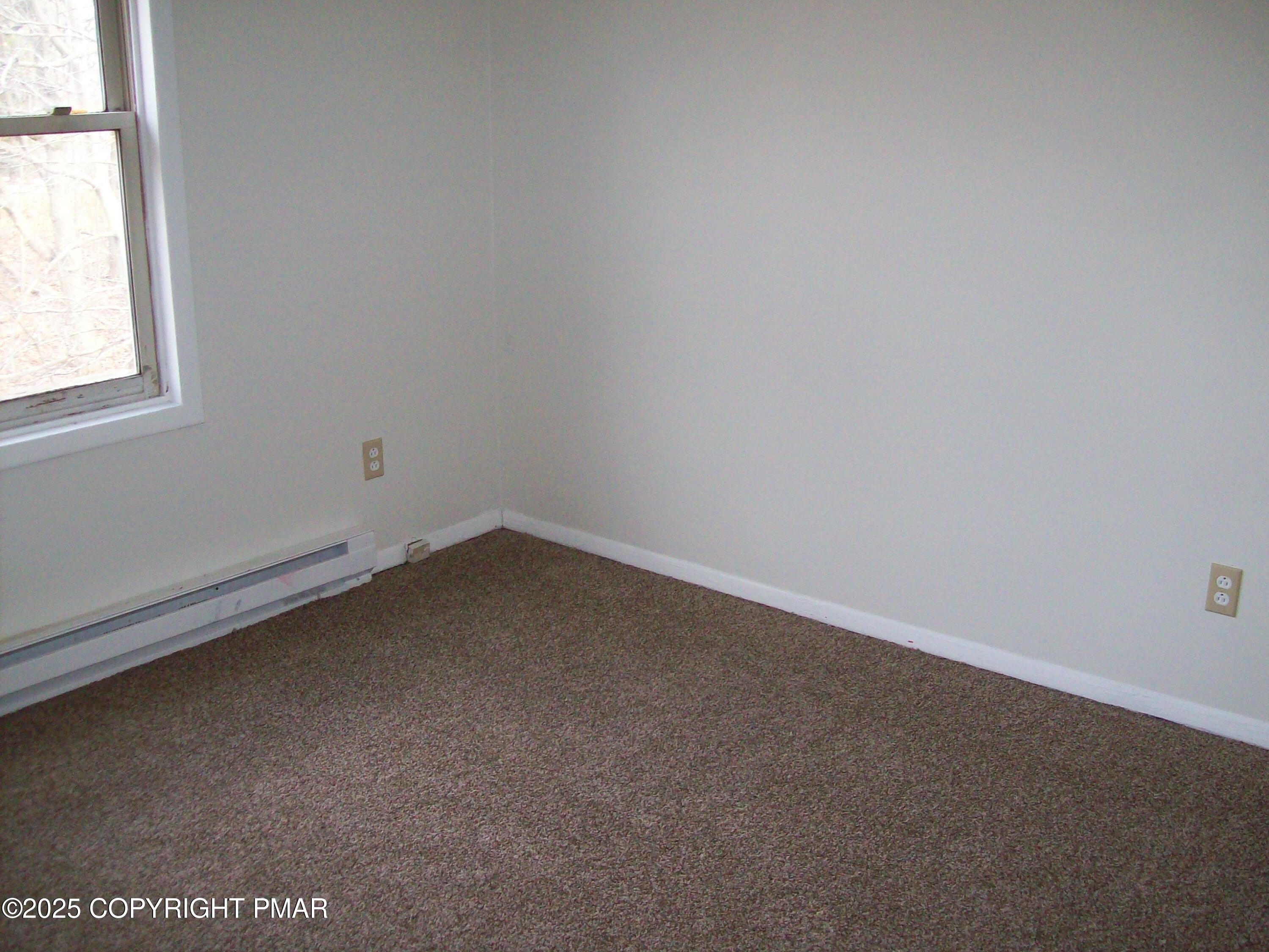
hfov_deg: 51.4
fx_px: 1320
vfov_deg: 39.7
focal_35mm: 36
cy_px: 476
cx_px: 634
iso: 200
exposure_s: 1/64
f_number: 2.7
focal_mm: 6
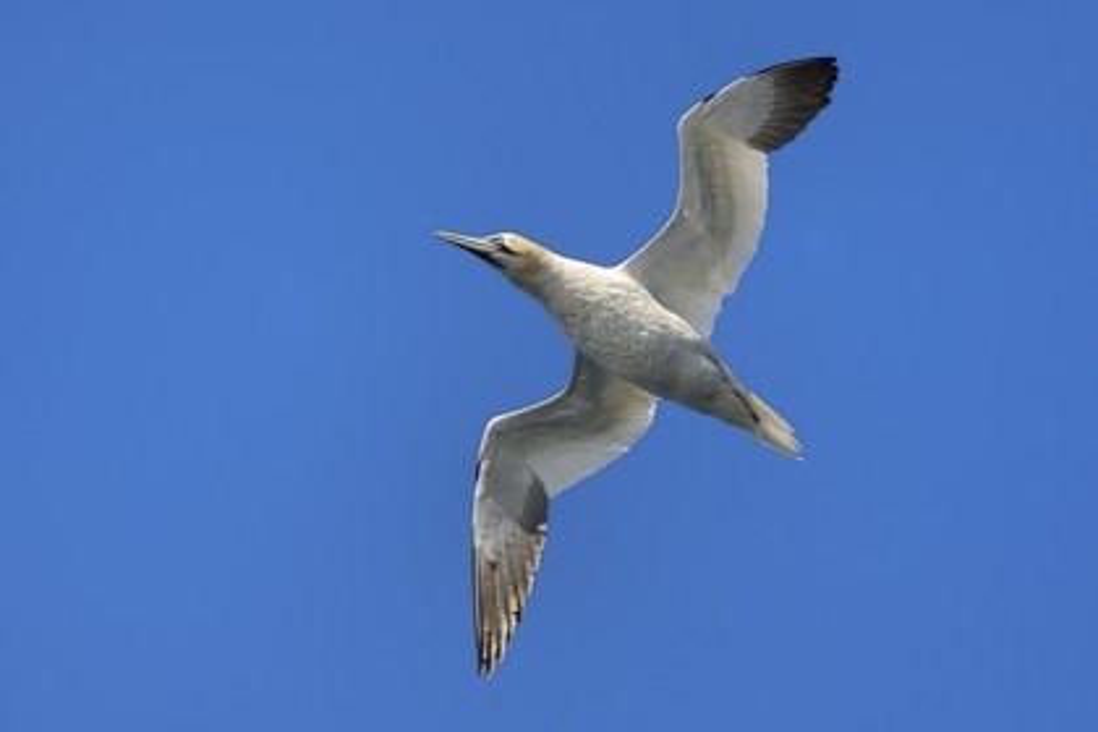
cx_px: 549
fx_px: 6100
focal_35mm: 200
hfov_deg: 10.3
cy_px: 366
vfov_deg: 6.9
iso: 400
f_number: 8
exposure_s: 1/1600
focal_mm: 200
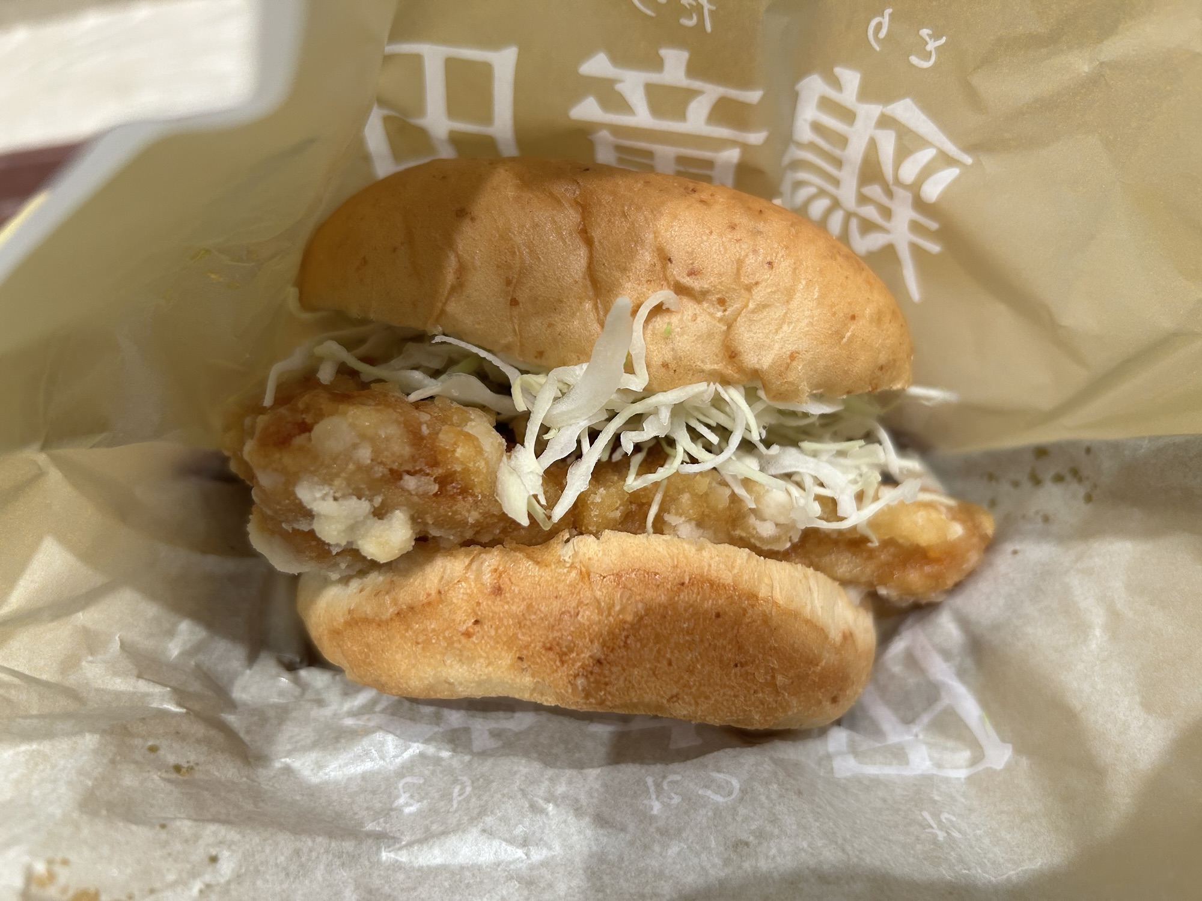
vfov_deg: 53.1
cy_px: 450
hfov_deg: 67.3
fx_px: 903
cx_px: 601
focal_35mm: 26
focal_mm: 5.7
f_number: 1.5
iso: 125
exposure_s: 1/100
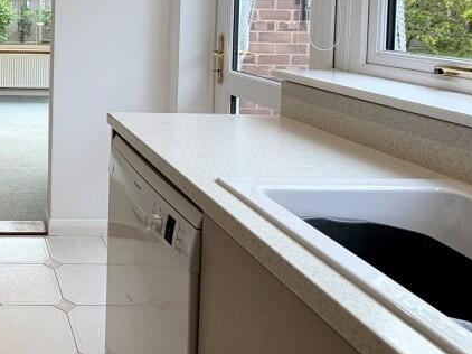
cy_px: 15
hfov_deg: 44.4
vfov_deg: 38.0
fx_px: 463
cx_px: -18
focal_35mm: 34
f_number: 2.2
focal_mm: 2.22
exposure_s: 1/100
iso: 40
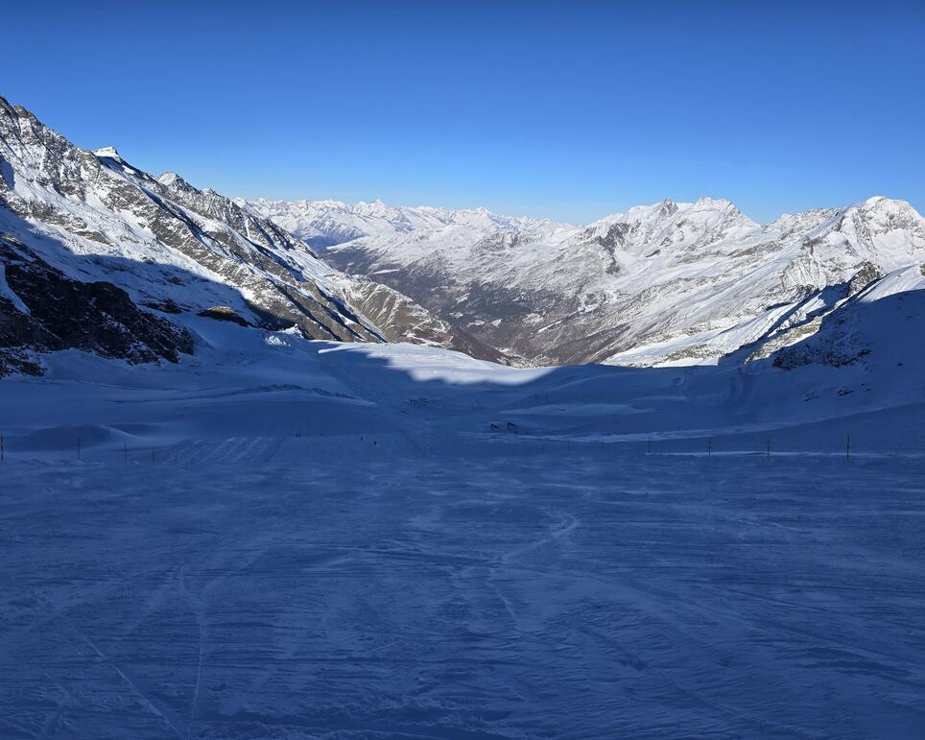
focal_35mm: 24
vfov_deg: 58.8
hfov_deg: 70.3
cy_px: 370
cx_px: 448
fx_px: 657
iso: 12
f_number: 1.7
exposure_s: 1/1406
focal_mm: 6.3
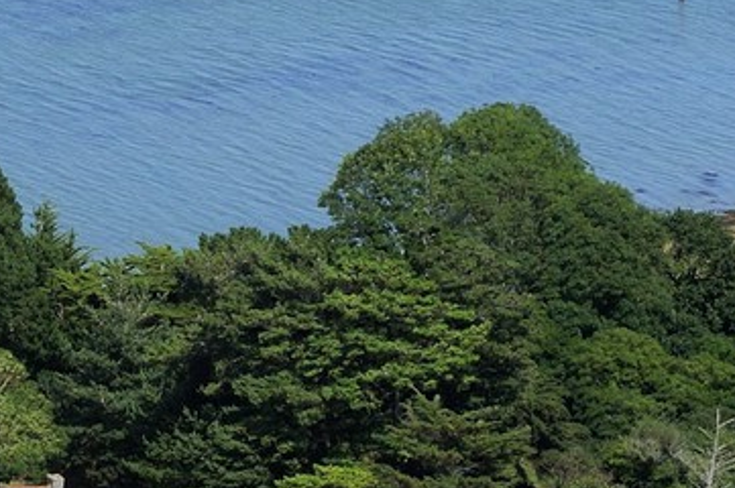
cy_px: 630
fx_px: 9954
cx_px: -839
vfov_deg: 2.8
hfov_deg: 4.2
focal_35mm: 488
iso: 400
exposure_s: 1/1600
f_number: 7.1
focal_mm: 110
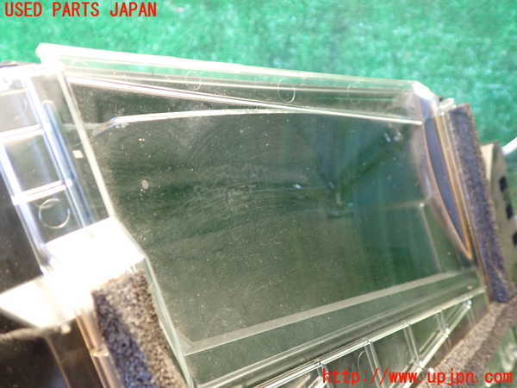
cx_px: 258
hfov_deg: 60.0
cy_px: 194
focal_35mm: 30
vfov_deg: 46.8
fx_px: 448
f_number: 2.3
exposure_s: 1/30
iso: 400
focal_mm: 5.4
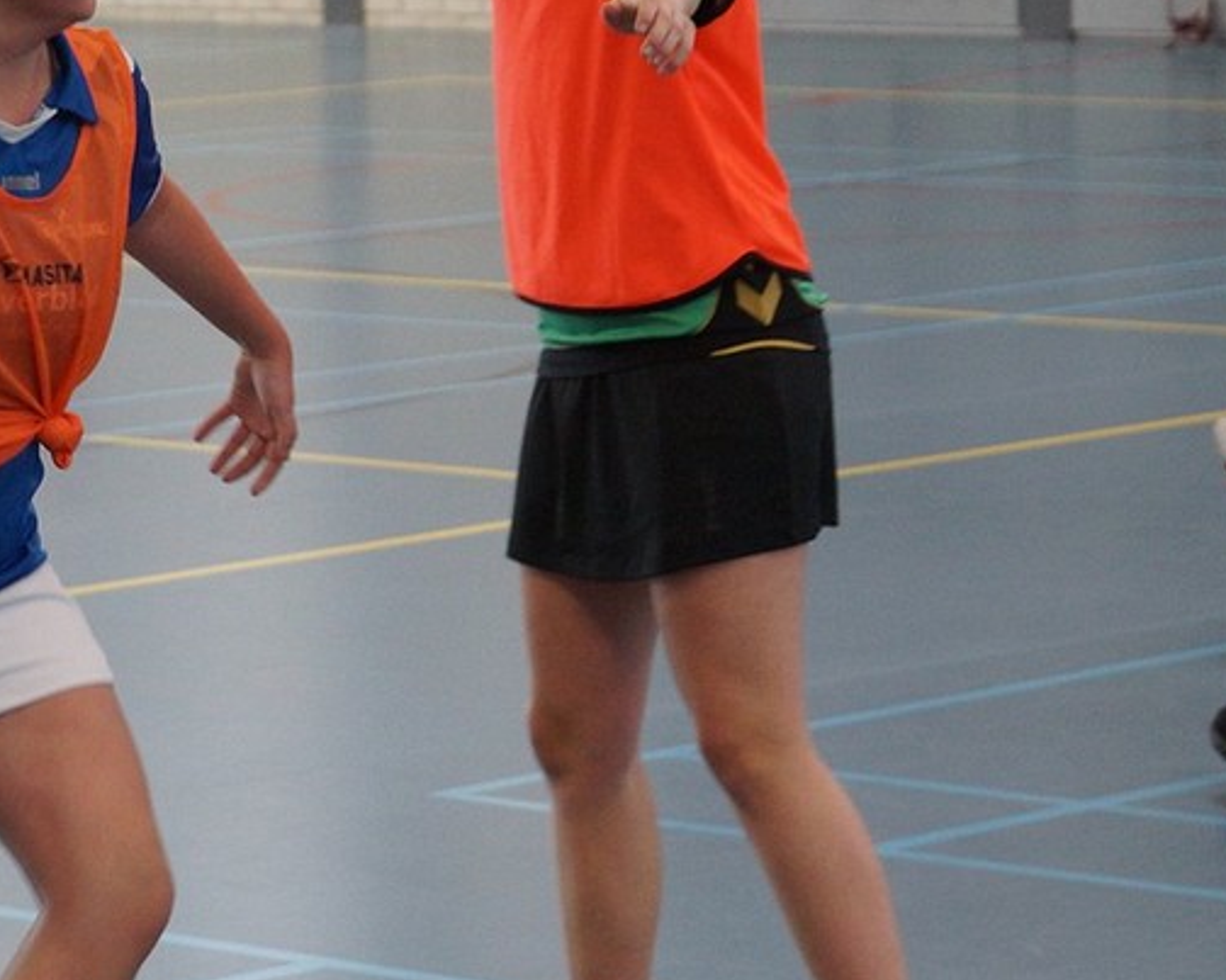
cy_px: 350
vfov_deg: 10.8
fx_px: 5188
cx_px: 248
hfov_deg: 13.4
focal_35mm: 143
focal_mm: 50
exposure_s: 1/250
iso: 800
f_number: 3.2
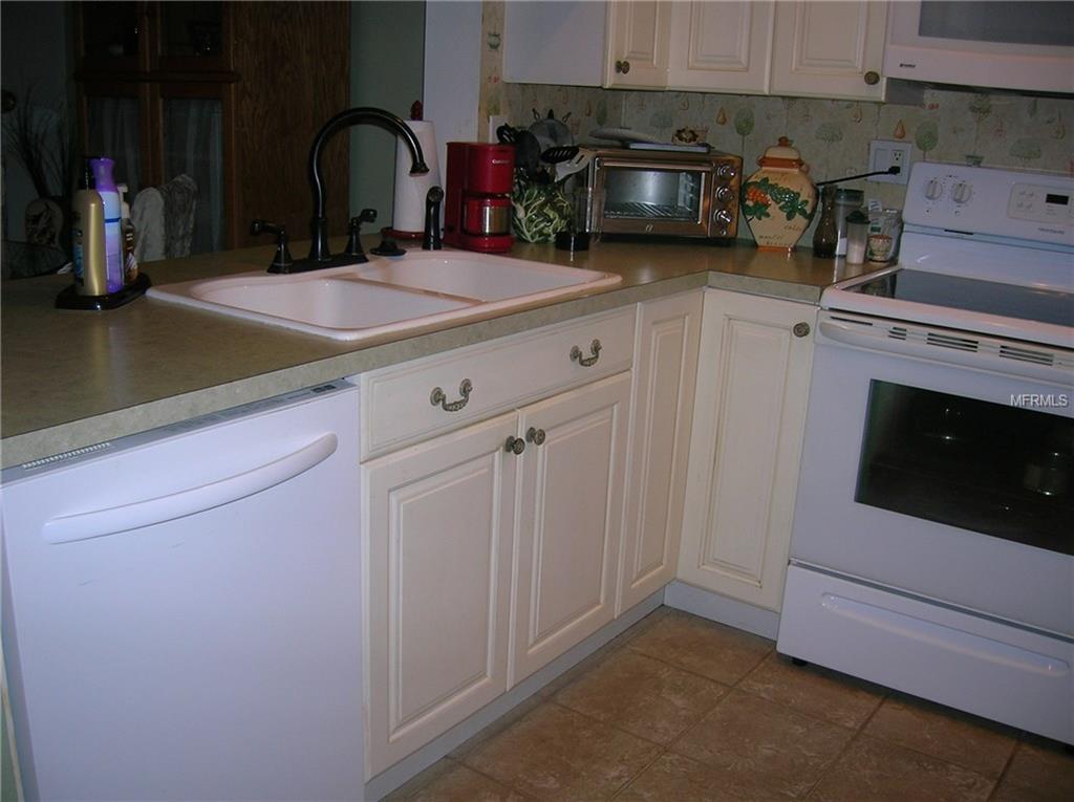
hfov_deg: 54.0
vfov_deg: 41.7
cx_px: 537
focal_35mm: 34
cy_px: 401
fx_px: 1053
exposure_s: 1/60.1
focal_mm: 5.7
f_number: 2.9
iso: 50
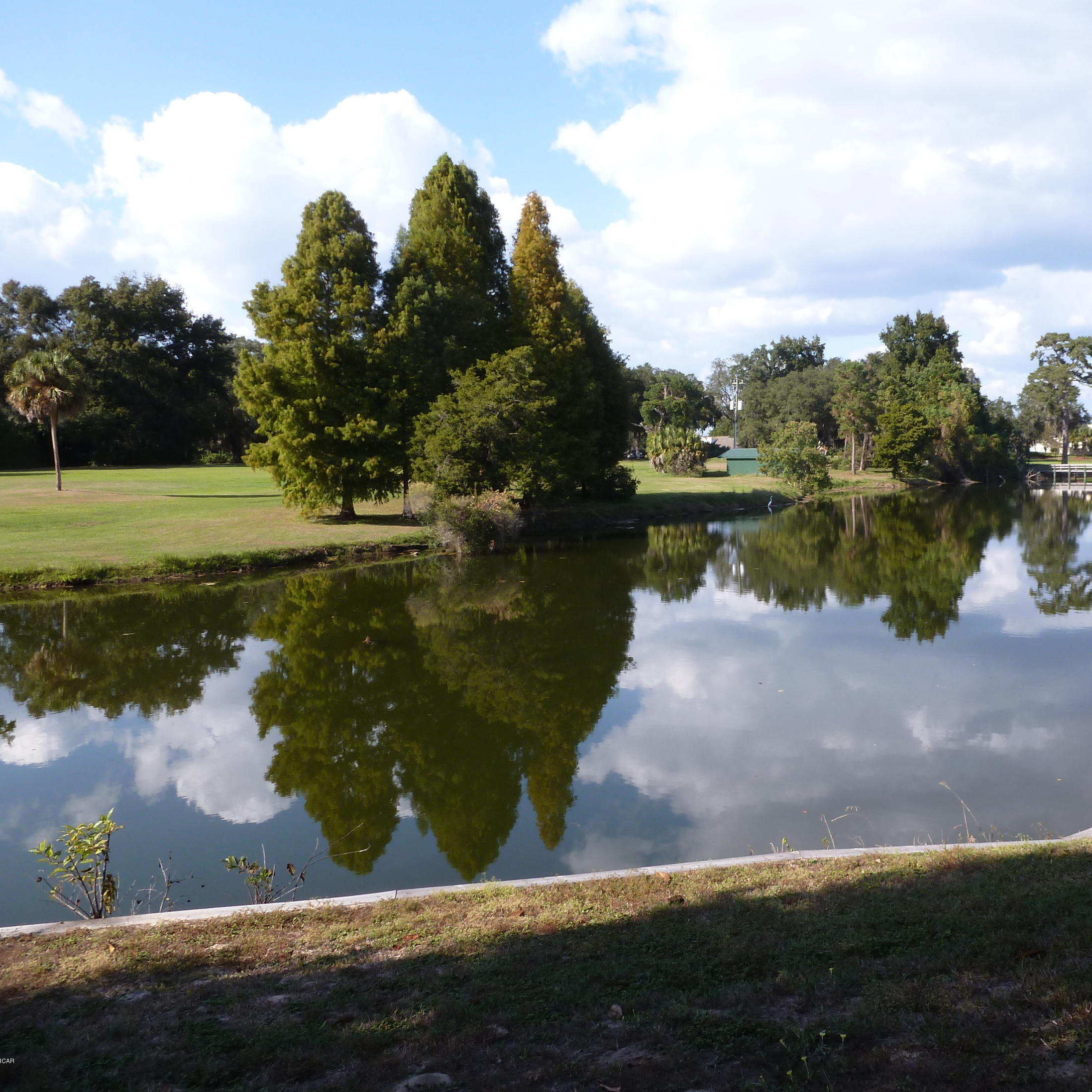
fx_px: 1035
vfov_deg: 55.6
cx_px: 721
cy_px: 536
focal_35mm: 29
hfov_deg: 54.6
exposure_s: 1/320
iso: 100
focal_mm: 4.3
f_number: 4
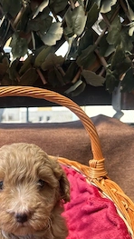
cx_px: 14
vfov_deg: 47.3
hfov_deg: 26.8
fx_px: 272
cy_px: 127
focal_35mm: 43
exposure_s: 1/575
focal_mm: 5.7
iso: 50
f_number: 1.5
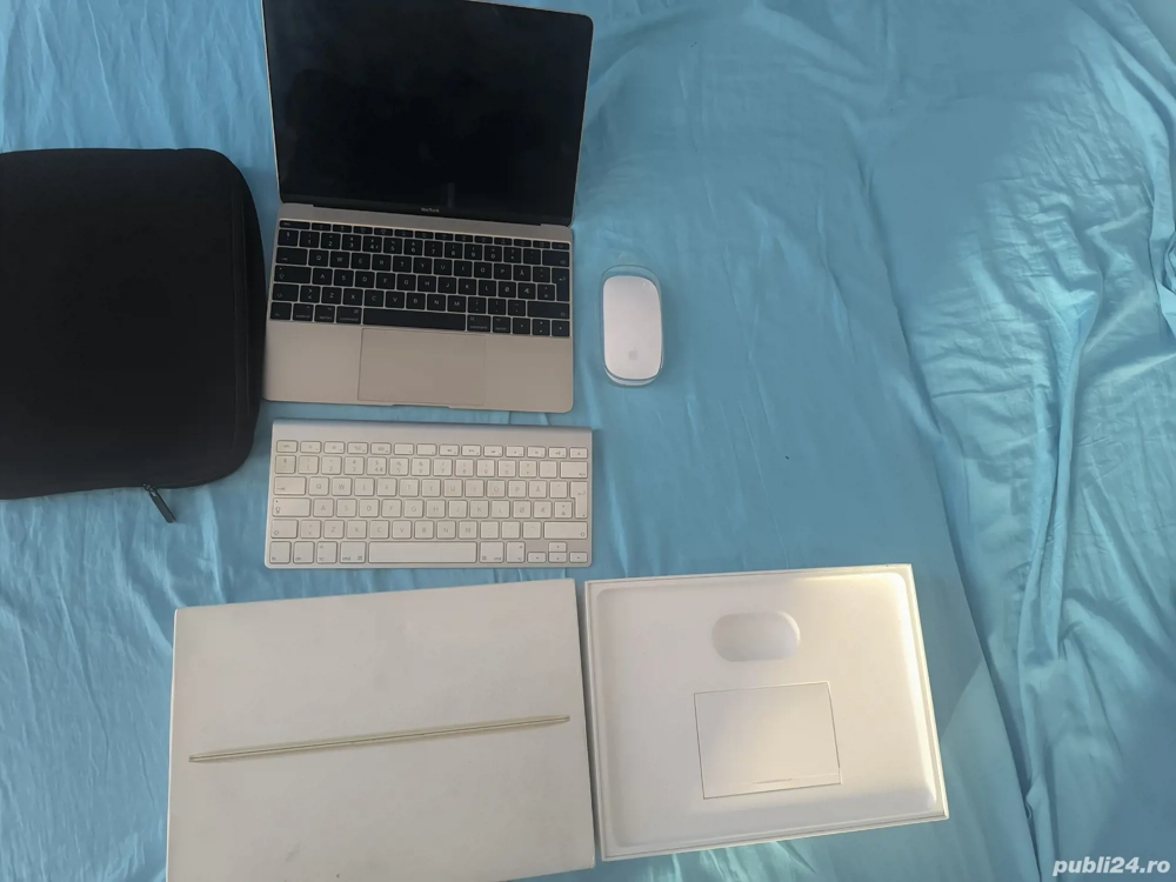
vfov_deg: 58.9
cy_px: 441
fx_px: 781
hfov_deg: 73.9
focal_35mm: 23
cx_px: 588
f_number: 1.65
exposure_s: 1/20
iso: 6400
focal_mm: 6.14
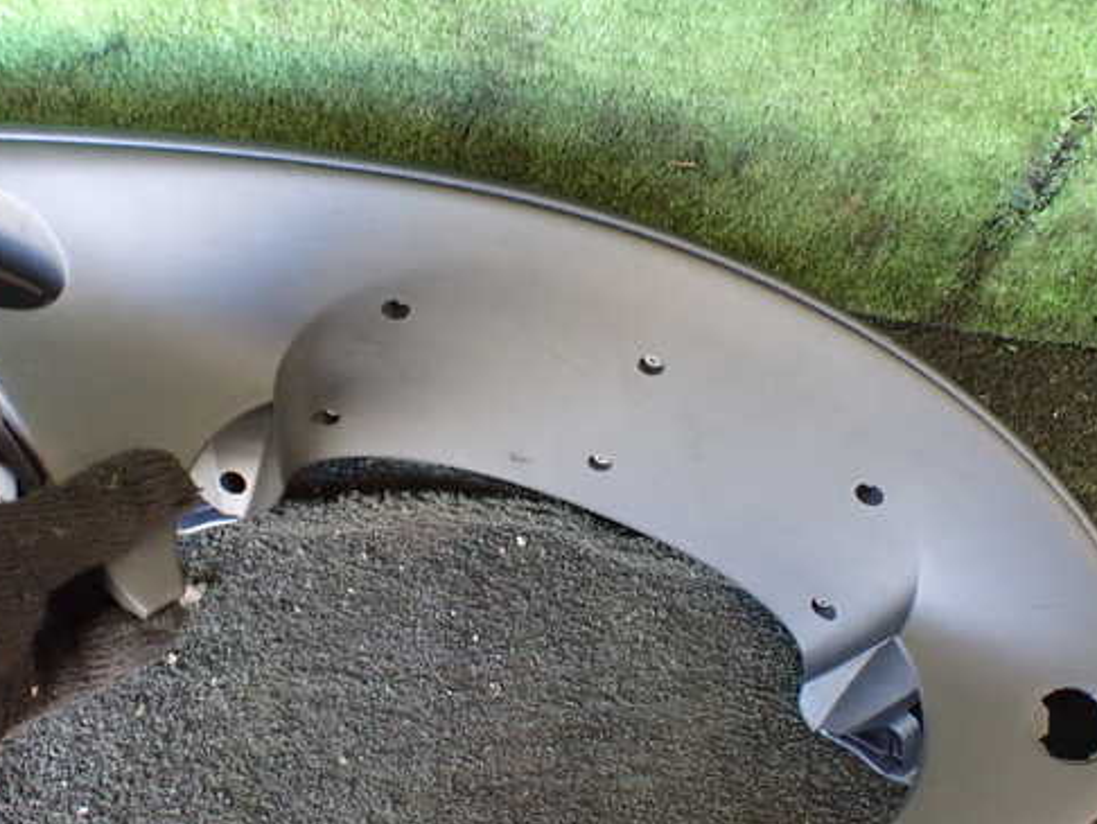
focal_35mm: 37
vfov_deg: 38.7
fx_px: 1173
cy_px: 397
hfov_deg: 50.1
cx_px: 535
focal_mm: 5.4
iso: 800
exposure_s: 1/50
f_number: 2.3
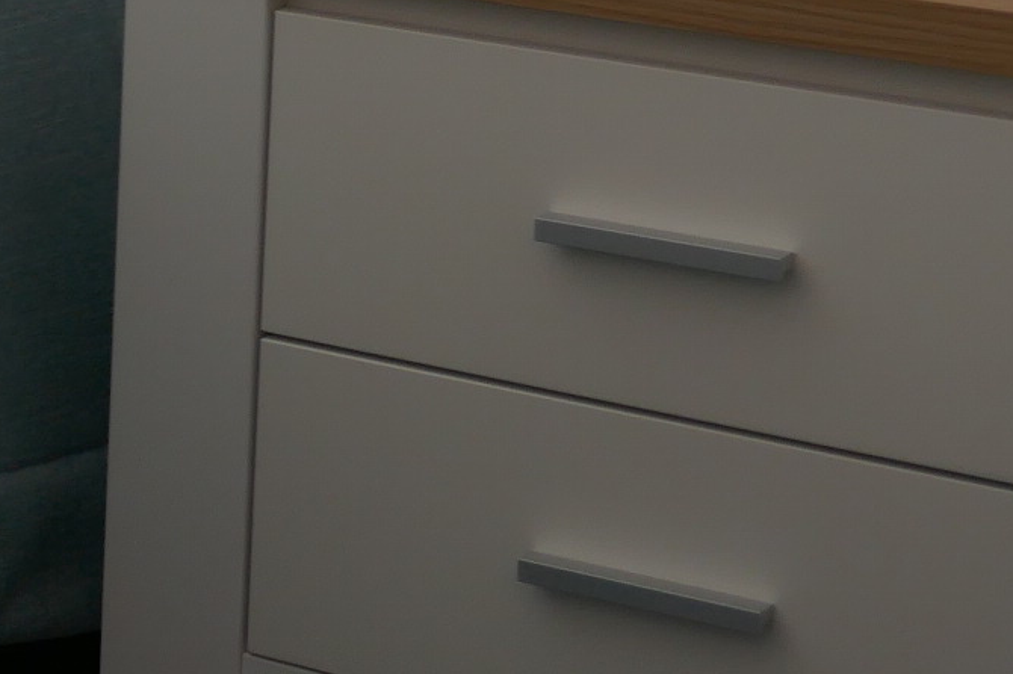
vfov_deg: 9.4
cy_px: -269
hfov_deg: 13.4
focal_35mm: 143
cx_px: -579
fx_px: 4022
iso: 200
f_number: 3.4
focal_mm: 12.7
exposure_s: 1/80
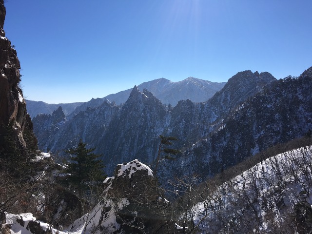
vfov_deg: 48.2
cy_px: 117
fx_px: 261
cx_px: 156
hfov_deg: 61.7
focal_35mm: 29
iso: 25
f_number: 2.2
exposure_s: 1/2137
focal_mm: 4.15
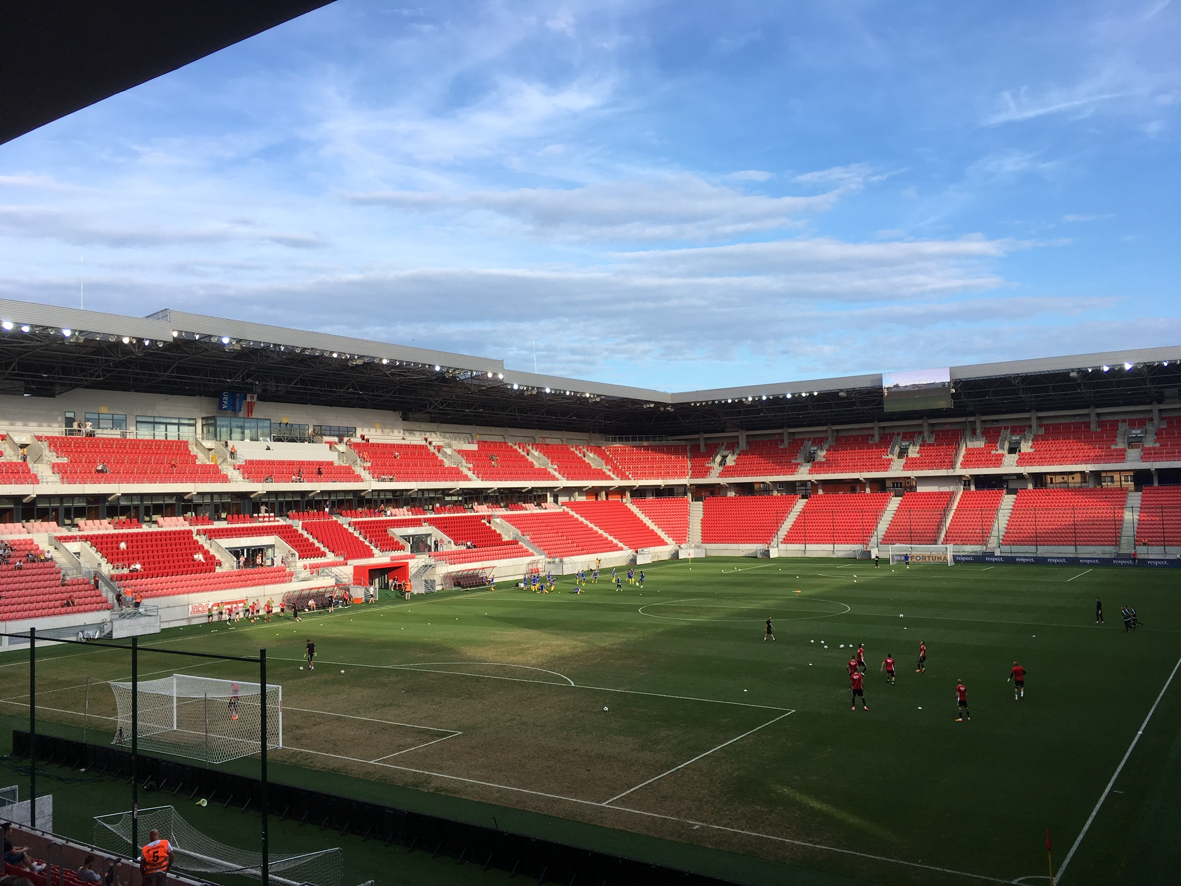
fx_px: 989
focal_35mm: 29
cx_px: 590
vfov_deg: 48.2
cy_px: 443
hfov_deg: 61.7
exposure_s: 1/663
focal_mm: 4.15
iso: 25
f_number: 2.2
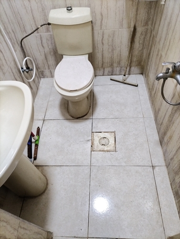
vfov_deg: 67.3
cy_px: 120
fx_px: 180
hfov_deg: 53.1
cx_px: 90
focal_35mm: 26
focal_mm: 4.7
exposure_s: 1/100
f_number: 1.8
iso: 1259
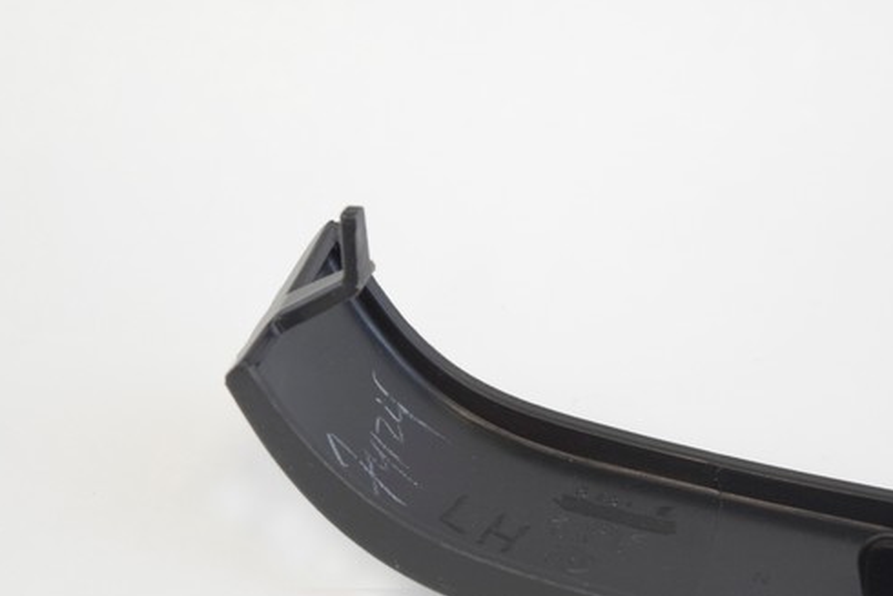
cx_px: 501
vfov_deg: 12.7
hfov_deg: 19.0
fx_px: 2671
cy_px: 356
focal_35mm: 108
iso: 2200
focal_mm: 55
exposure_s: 1/60
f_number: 5.6
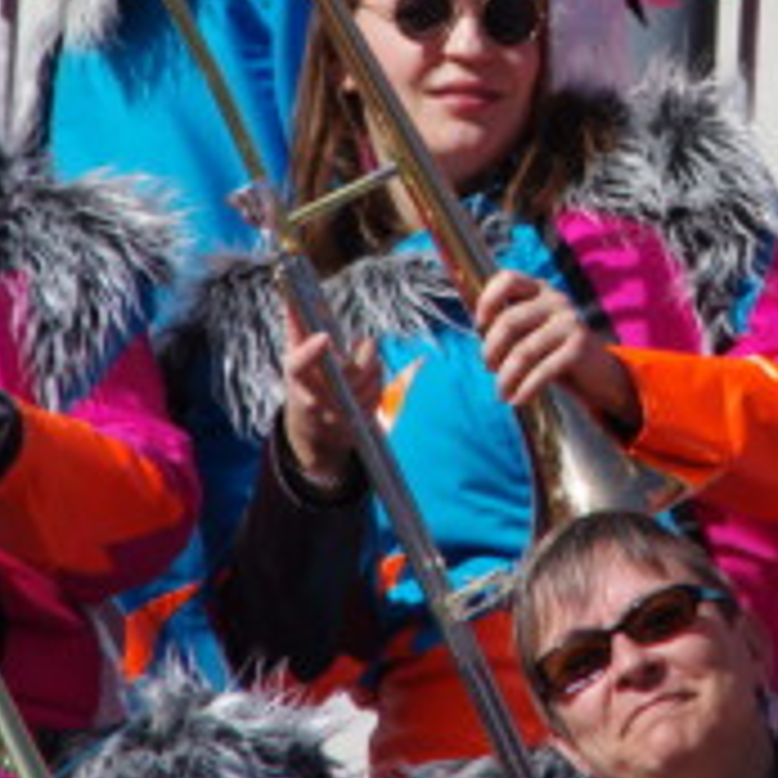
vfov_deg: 2.4
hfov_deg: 2.4
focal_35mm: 734
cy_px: 70
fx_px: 18664
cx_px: 720
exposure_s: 1/320
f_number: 11
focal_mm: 200
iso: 200
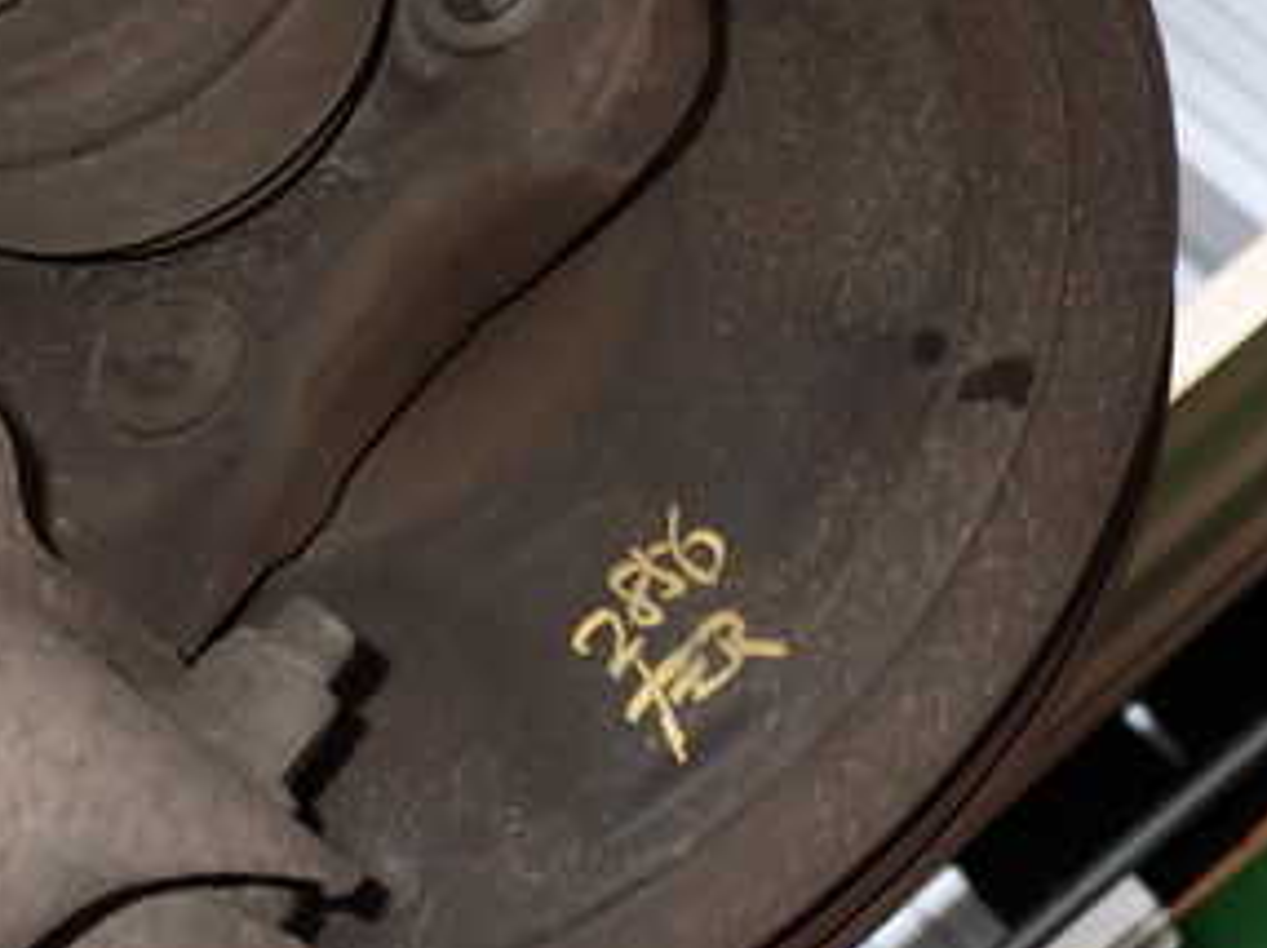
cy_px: 204
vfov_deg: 23.0
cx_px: 656
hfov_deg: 30.7
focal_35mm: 63
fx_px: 2304
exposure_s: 1/30
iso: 100
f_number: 6.3
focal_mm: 5.4
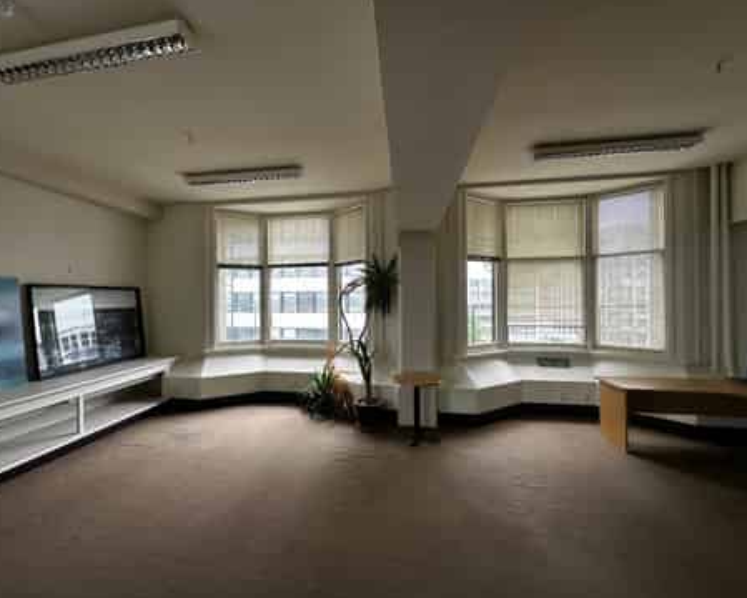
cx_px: 345
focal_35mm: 15
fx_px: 332
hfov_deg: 96.6
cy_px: 301
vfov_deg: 84.0
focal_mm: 2.22
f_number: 2.2
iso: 40
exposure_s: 1/127
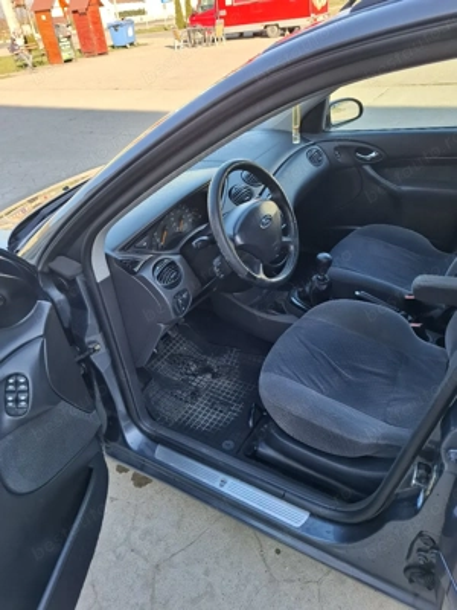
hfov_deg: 58.9
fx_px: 405
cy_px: 305
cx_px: 228
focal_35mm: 23
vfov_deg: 73.9
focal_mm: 5.54
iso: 50
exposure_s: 1/123
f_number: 1.8
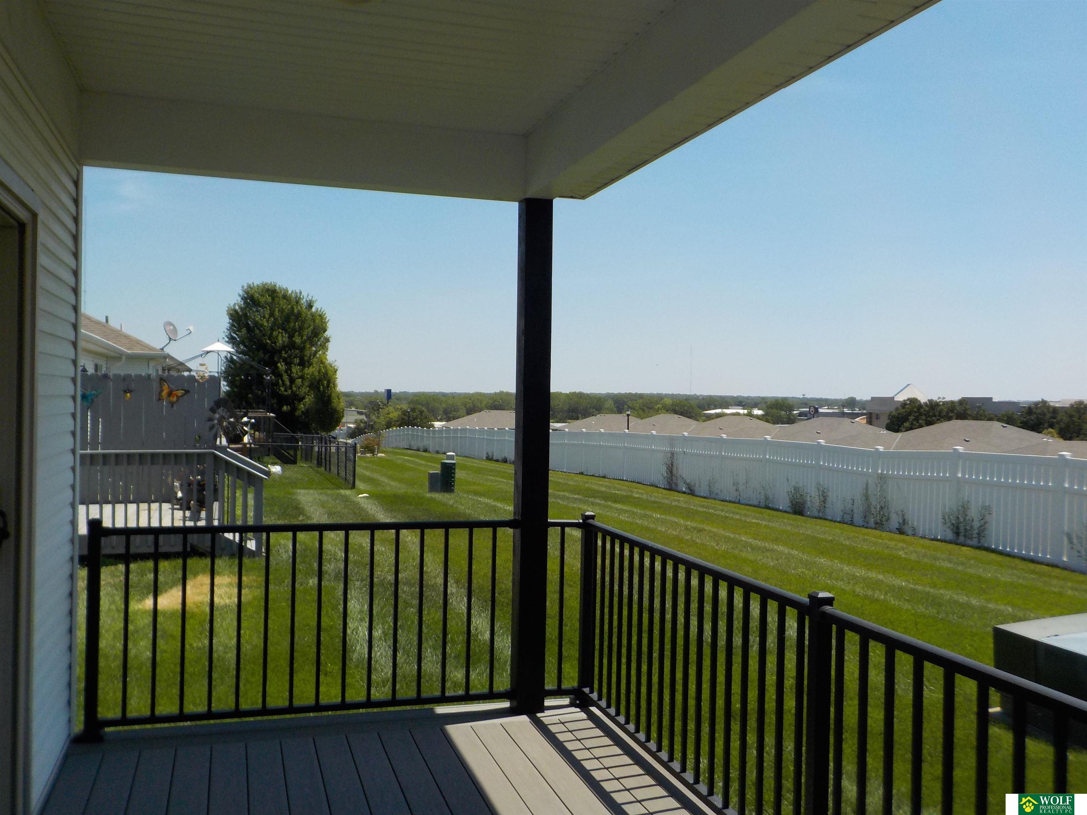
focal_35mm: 30
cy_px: 408
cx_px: 544
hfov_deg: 60.0
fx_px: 942
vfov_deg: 46.8
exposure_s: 1/1600
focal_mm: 4.1
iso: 125
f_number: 3.3
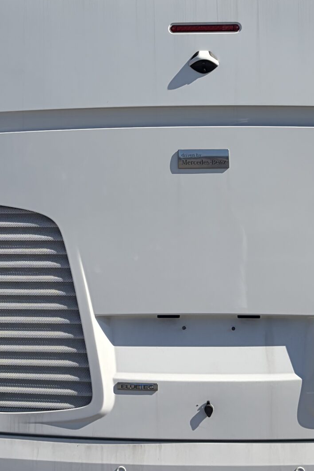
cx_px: 184
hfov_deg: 20.9
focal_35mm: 65
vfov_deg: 30.2
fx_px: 850
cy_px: 96
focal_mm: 5.96
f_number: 1.6
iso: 64
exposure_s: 1/7813
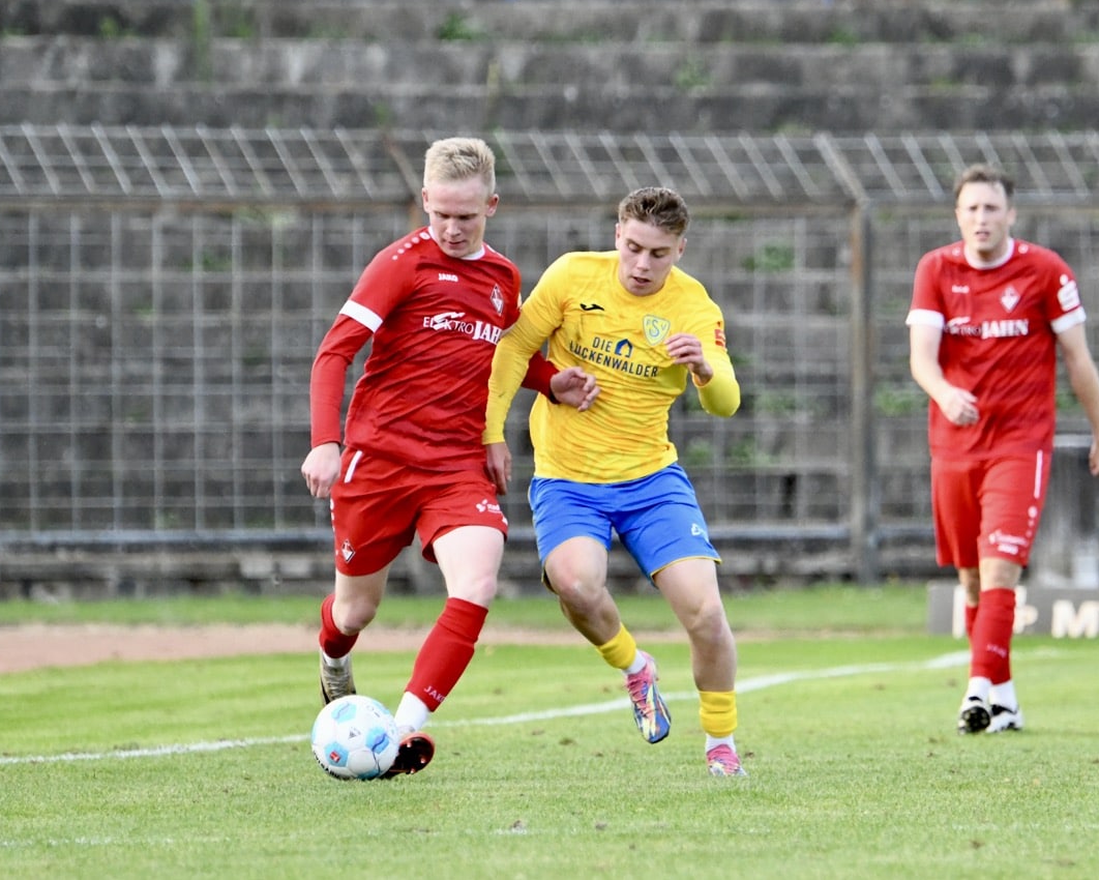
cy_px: 439
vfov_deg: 3.8
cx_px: 538
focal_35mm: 407
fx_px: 13241
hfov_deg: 4.8
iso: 8000
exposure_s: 1/1600
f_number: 5.6
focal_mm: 360
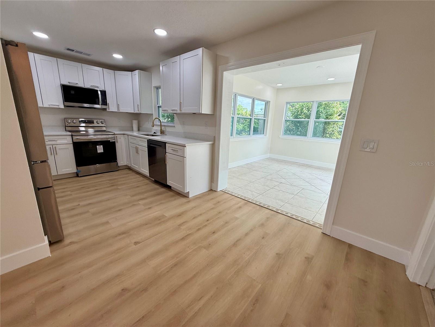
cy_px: 164
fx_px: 176
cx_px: 218
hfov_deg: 102.1
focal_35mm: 14
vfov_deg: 85.7
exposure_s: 1/184
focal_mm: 2.22
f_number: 2.2
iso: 50
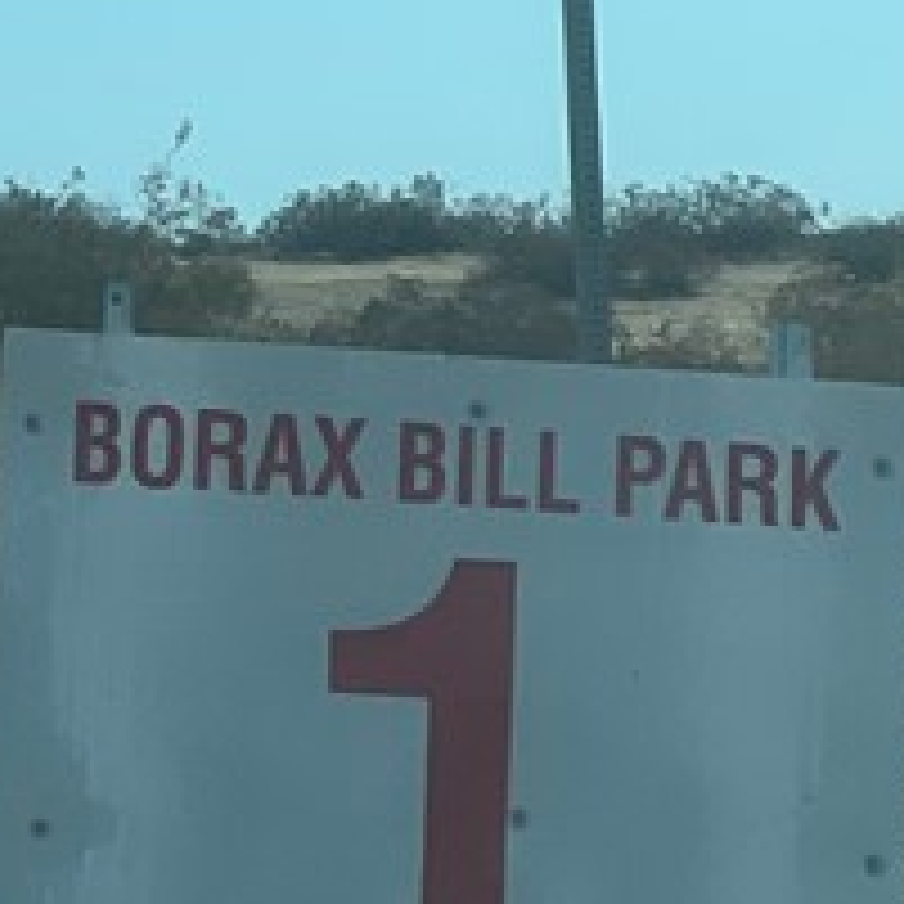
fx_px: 10252
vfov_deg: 5.0
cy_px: -193
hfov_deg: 5.0
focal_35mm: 347
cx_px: -908
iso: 32
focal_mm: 9
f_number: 2.8
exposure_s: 1/1376
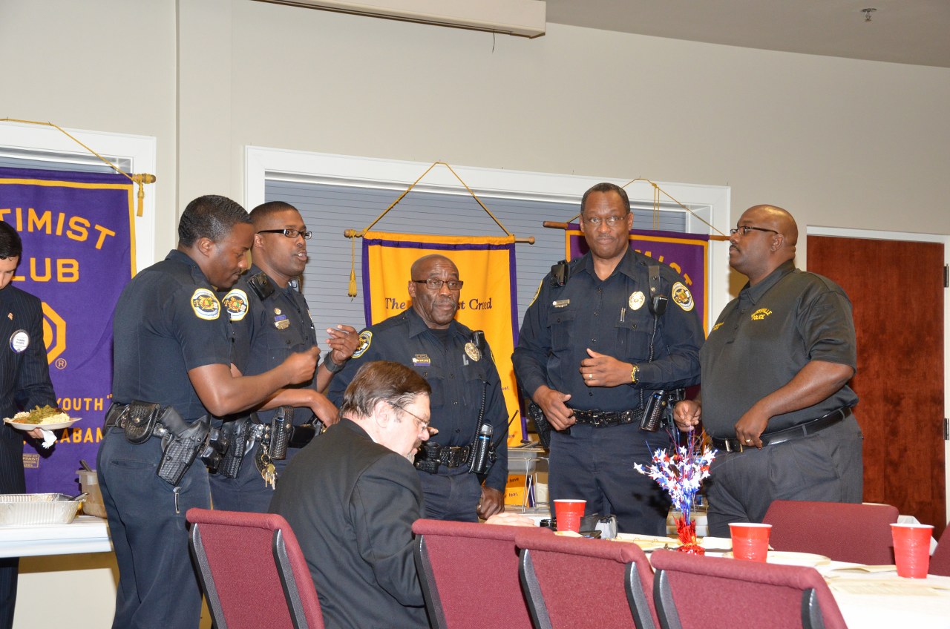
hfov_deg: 29.3
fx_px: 1817
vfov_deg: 19.6
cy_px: 314
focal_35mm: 69
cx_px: 475
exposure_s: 1/60
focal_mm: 46
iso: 1600
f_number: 8
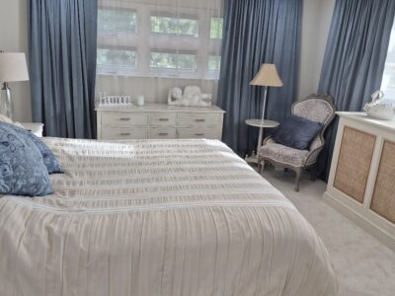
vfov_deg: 58.9
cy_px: 148
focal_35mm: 23
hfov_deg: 73.9
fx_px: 262
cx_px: 198
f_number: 1.8
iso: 80
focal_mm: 5.4
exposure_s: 1/120
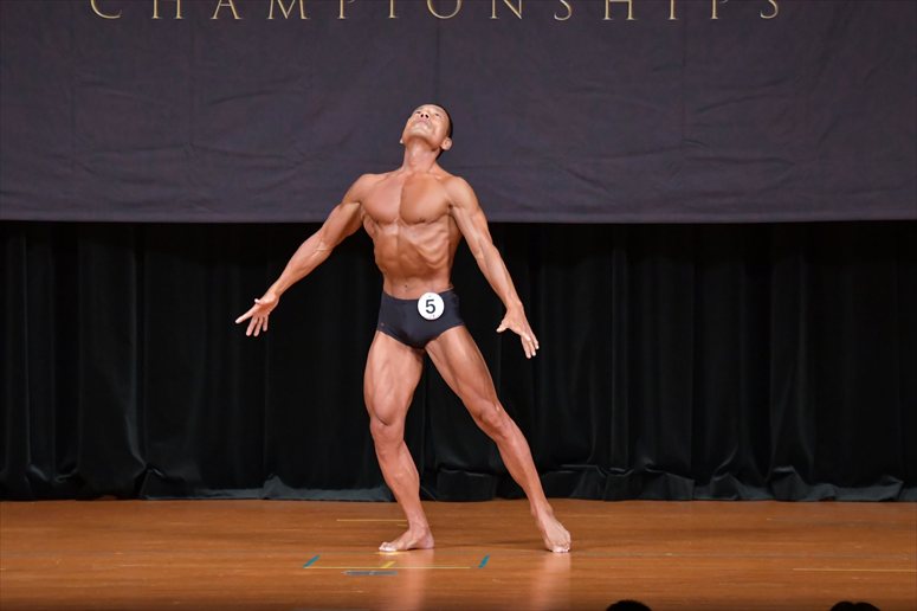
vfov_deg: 5.4
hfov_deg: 8.1
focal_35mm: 255
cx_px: 458
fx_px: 6492
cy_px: 306
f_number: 5.6
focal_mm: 170
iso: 5000
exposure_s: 1/400
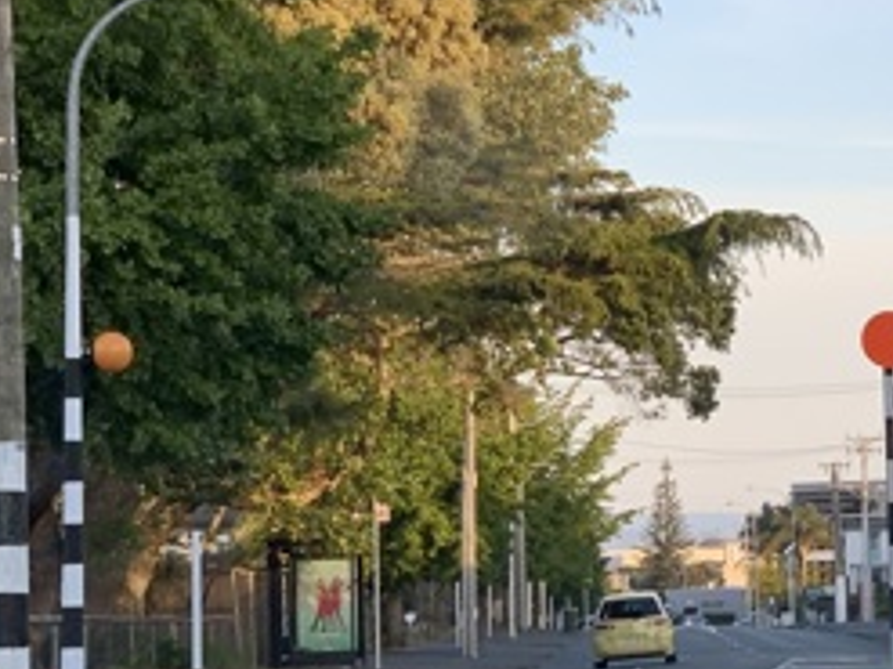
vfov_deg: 10.4
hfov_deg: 13.6
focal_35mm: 143
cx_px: 882
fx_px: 3687
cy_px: 430
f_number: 2.4
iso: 16
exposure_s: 1/130
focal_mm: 6
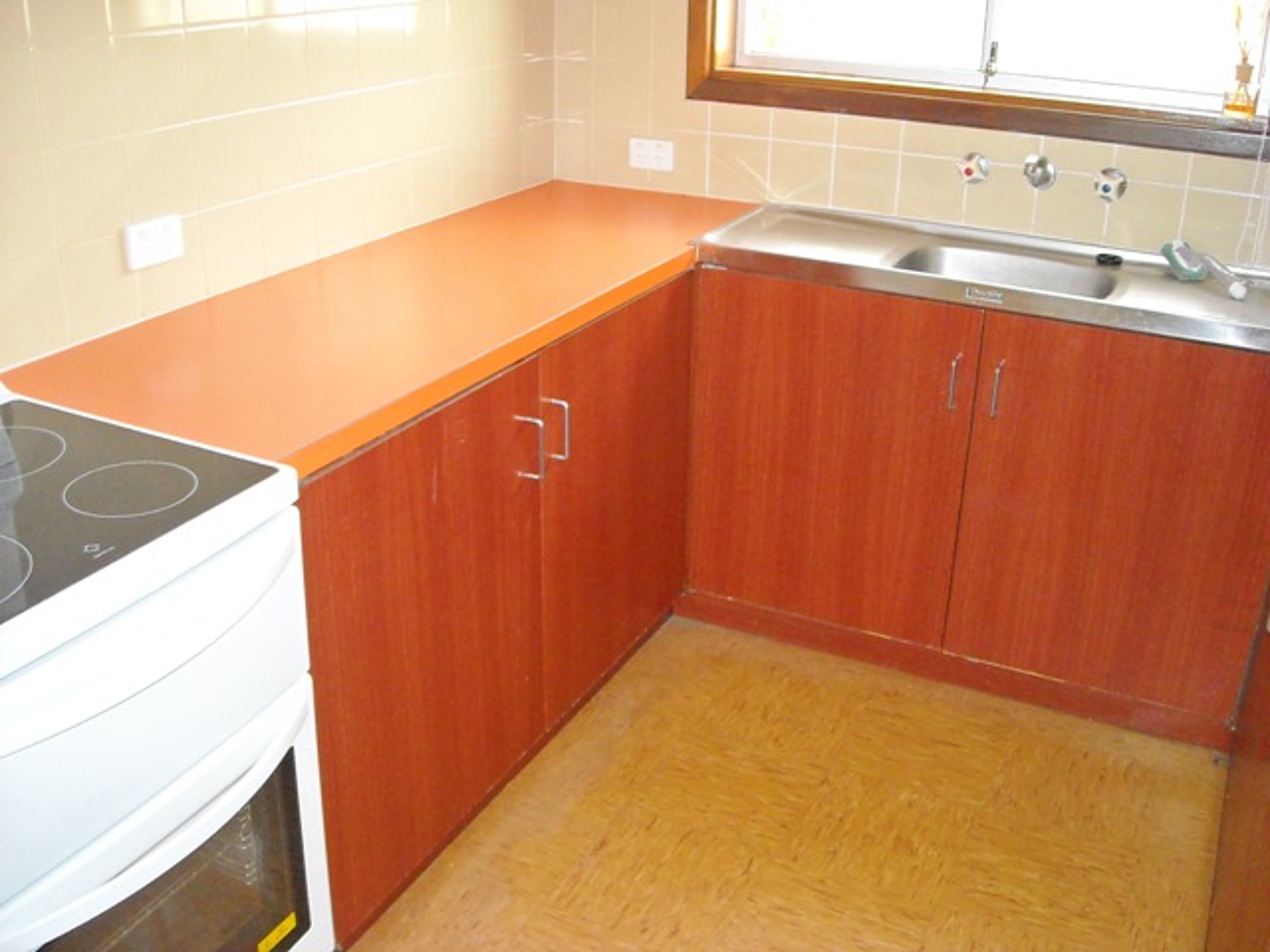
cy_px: 476
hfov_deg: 52.6
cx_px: 635
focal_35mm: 35
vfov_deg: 40.7
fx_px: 1284
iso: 400
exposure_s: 1/60
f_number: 2.8
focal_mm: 5.7
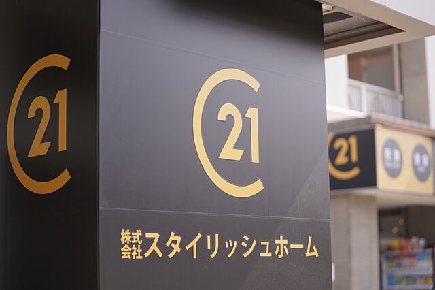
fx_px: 845
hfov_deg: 28.9
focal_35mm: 70
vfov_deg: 19.4
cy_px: 145
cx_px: 218
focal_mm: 70
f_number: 2.8
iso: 125
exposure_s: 1/500
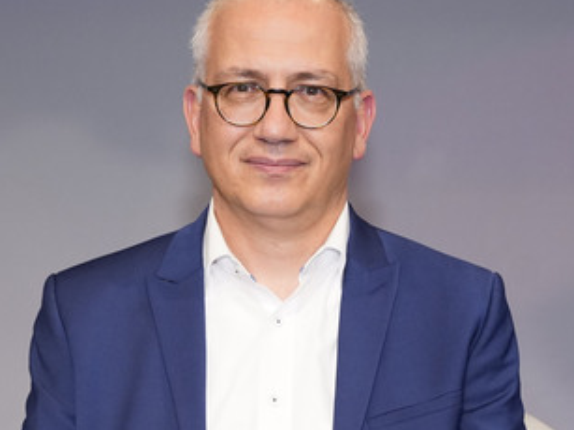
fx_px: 912
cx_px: 285
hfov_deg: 34.9
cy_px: 219
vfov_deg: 26.5
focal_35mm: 55
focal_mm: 39
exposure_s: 1/160
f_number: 5
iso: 2000
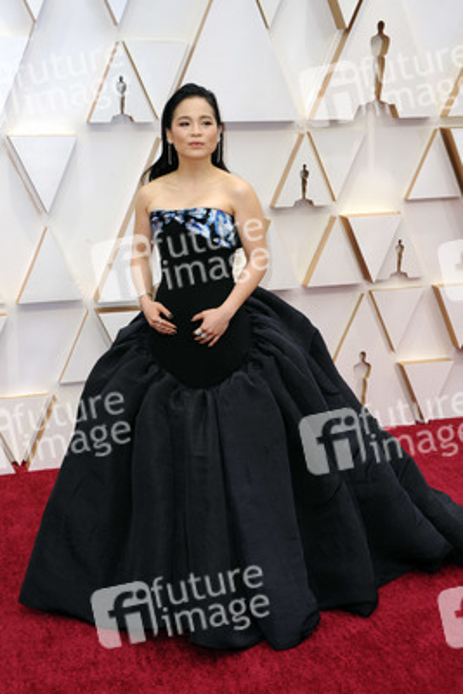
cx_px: 232
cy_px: 347
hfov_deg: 28.1
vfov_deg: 41.1
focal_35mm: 48
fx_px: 925
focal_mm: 48
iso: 800
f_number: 7.1
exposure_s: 1/200
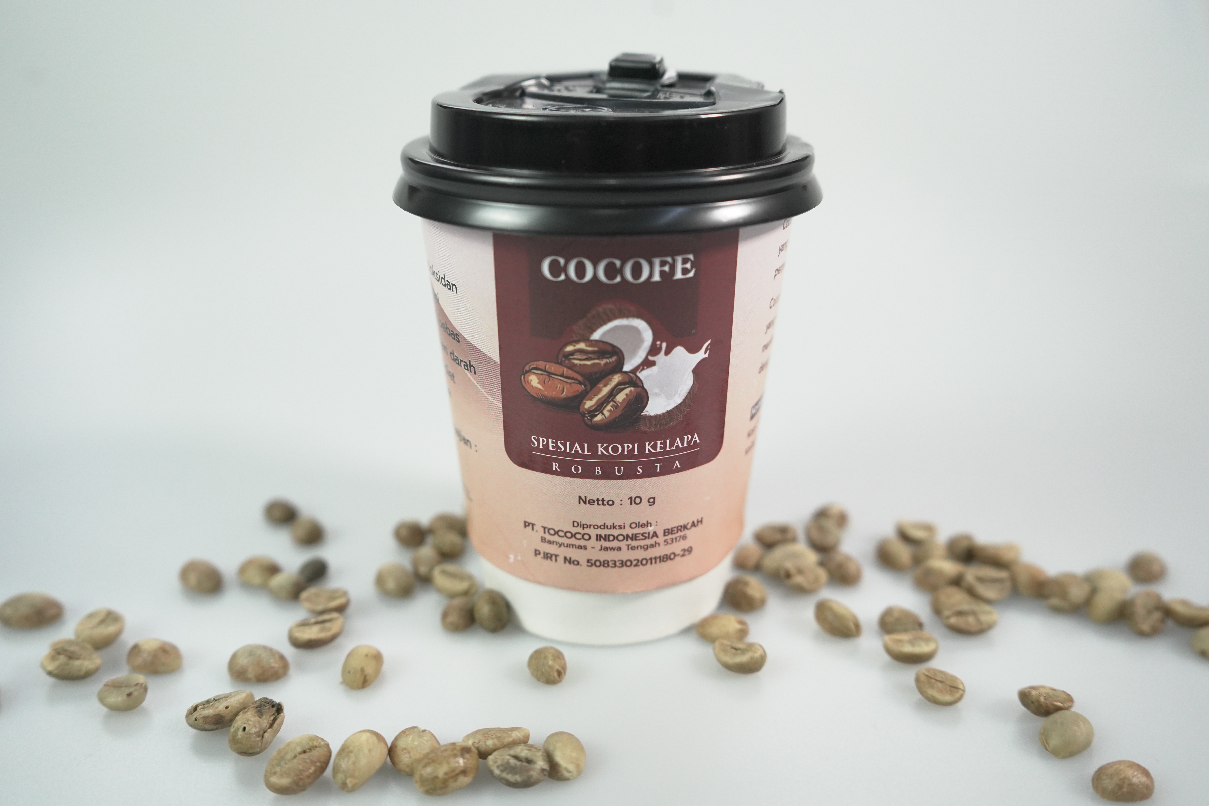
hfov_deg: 63.7
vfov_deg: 45.0
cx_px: 604
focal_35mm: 29
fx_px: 974
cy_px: 403
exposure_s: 1/320
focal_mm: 29
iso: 2500
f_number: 4.5
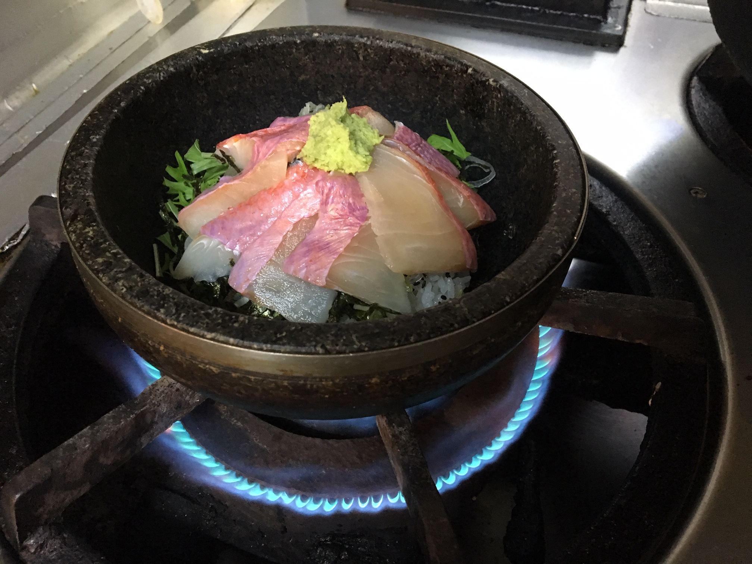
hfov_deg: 61.7
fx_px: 630
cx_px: 376
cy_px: 282
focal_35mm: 29
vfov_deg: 48.2
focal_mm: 4.15
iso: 250
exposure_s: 1/15
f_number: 2.2
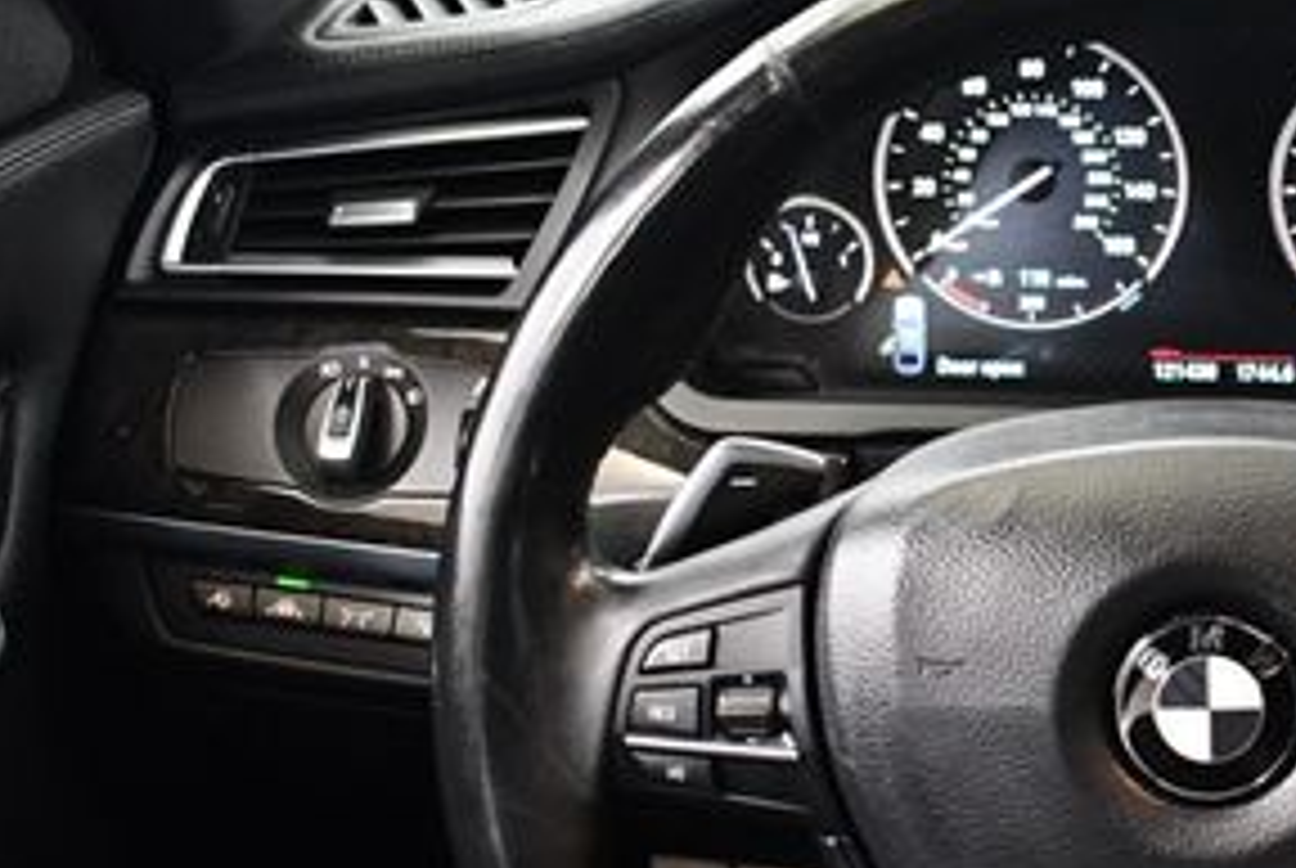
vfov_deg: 17.0
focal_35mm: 80
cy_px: 630
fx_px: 2884
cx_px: 1215
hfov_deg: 24.5
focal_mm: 18
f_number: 3.5
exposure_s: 1/60
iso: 3200
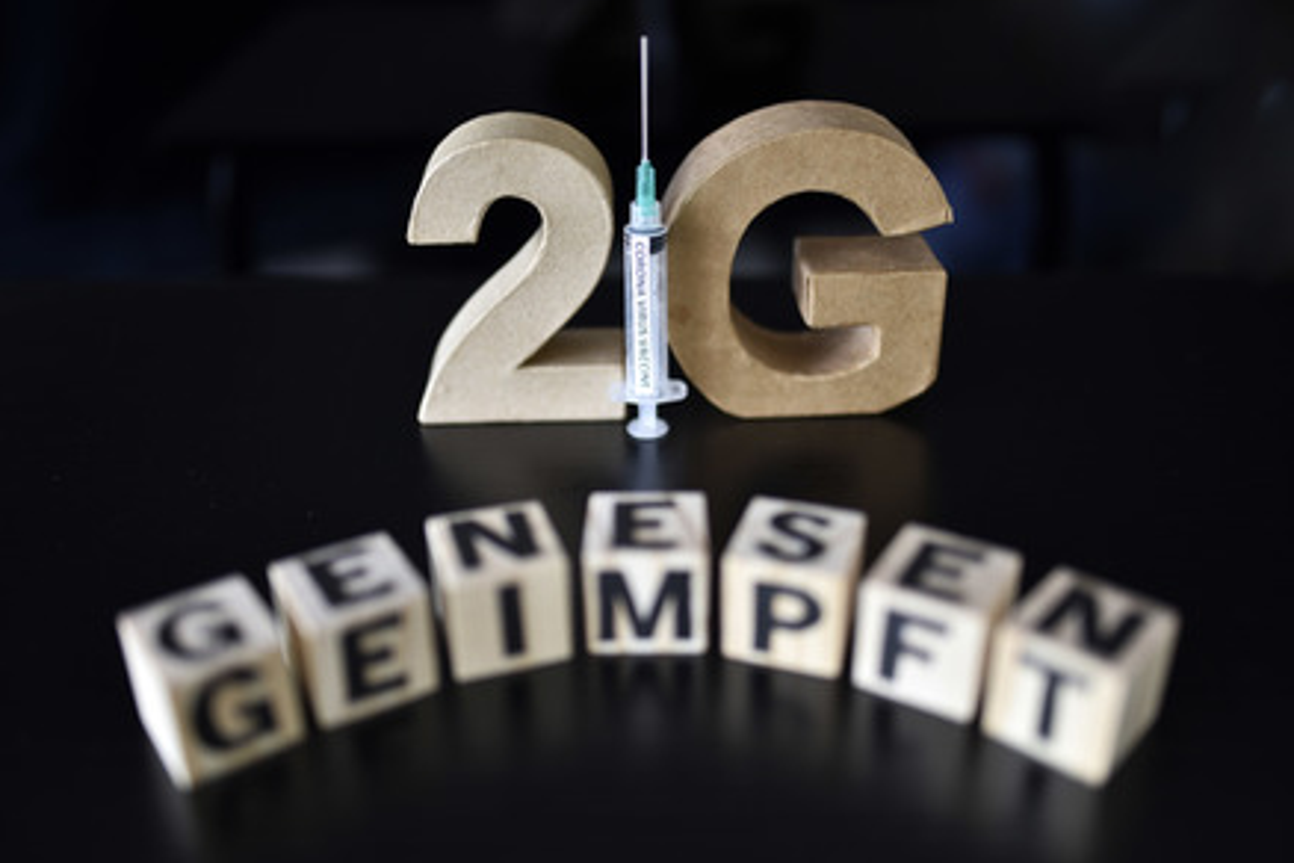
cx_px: 640
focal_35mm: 36
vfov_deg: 36.9
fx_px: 1294
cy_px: 434
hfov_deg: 53.1
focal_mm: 35
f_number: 1.4
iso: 100
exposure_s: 1/40
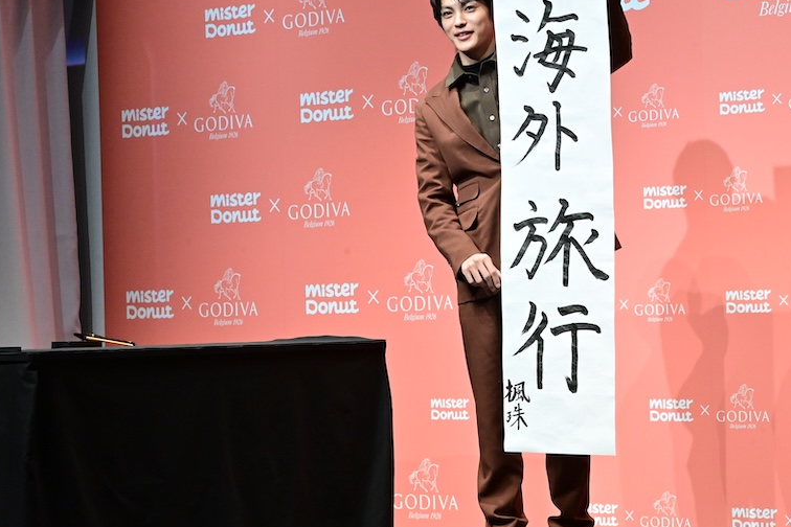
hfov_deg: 17.2
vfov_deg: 11.5
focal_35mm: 119
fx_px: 2614
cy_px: 256
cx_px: 499
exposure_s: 1/200
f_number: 11
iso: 6400
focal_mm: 90
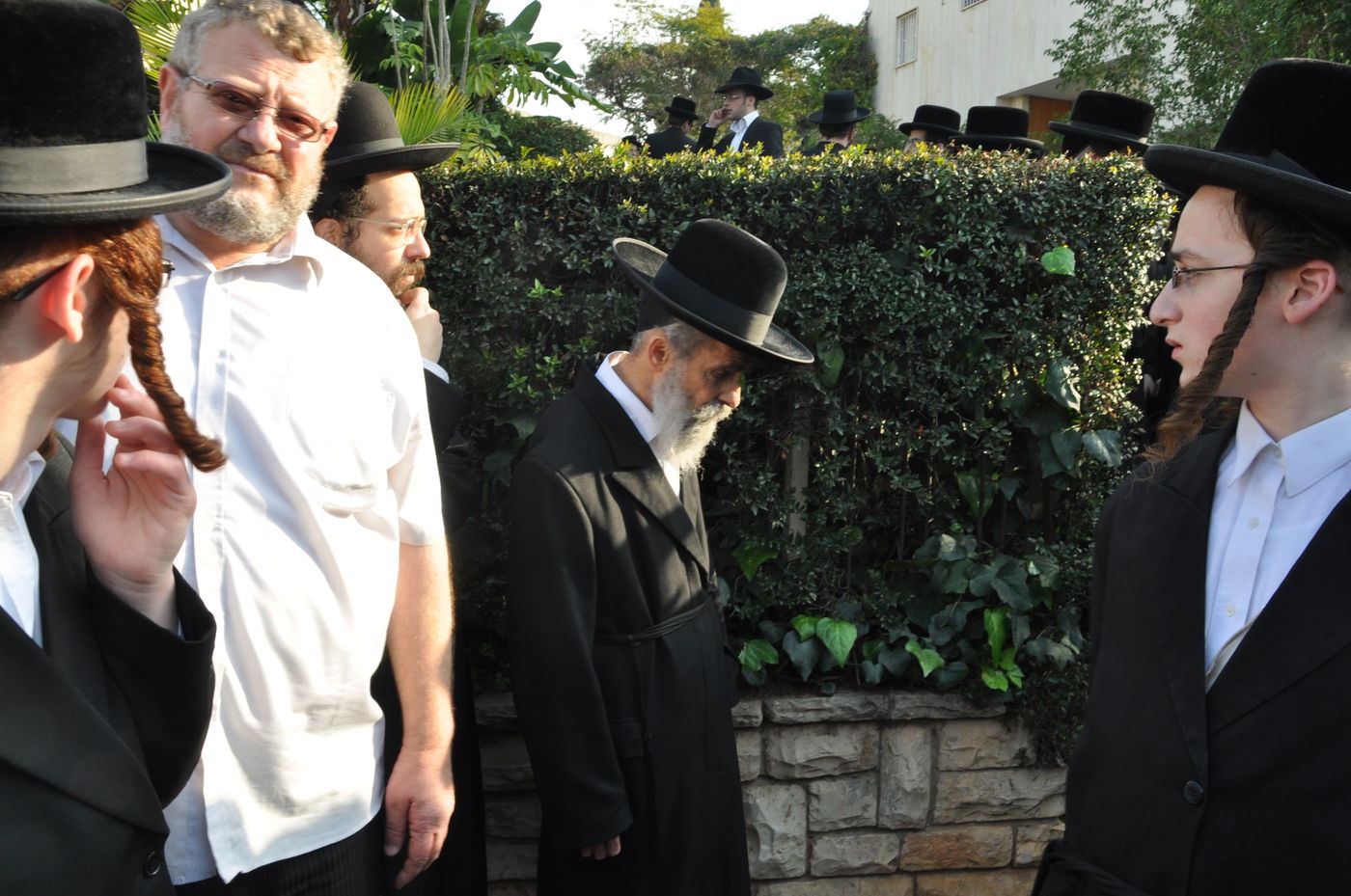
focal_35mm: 32
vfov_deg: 41.6
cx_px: 676
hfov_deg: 59.6
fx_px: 1180
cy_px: 448
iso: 320
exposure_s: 1/100
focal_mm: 21
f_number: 11
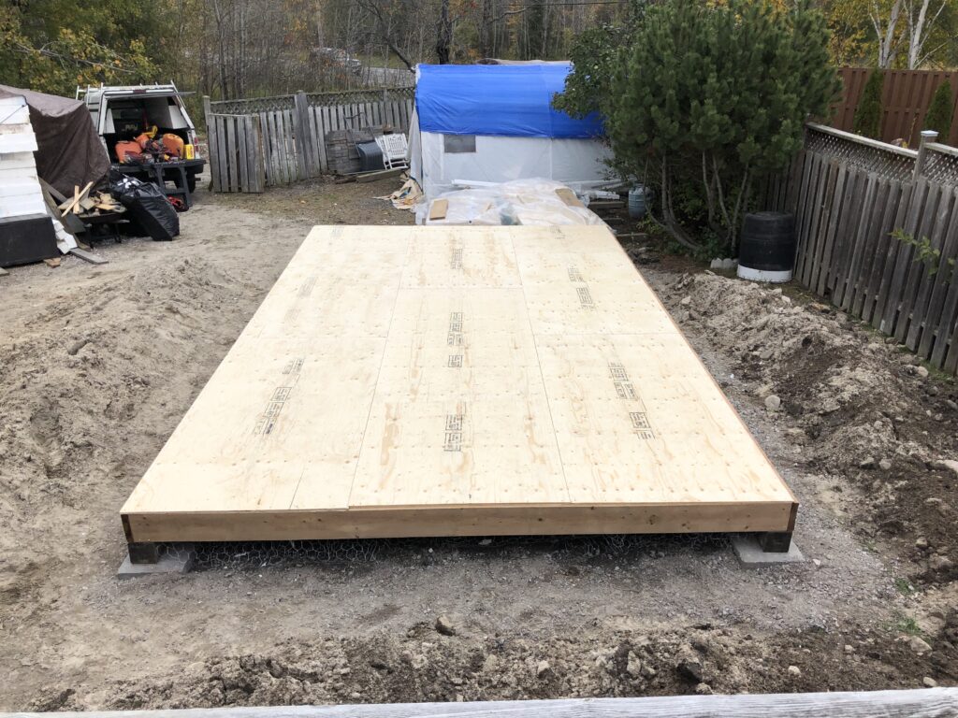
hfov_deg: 63.4
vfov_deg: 49.7
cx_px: 479
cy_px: 359
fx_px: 775
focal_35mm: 28
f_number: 1.8
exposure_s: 1/750
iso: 20
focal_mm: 3.99
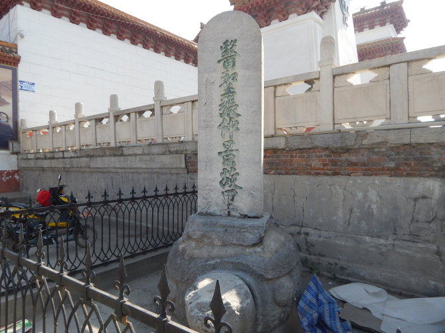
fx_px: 308
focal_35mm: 24
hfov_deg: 71.6
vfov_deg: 56.8
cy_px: 169
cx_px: 213
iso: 125
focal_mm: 4
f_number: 3
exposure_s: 1/640
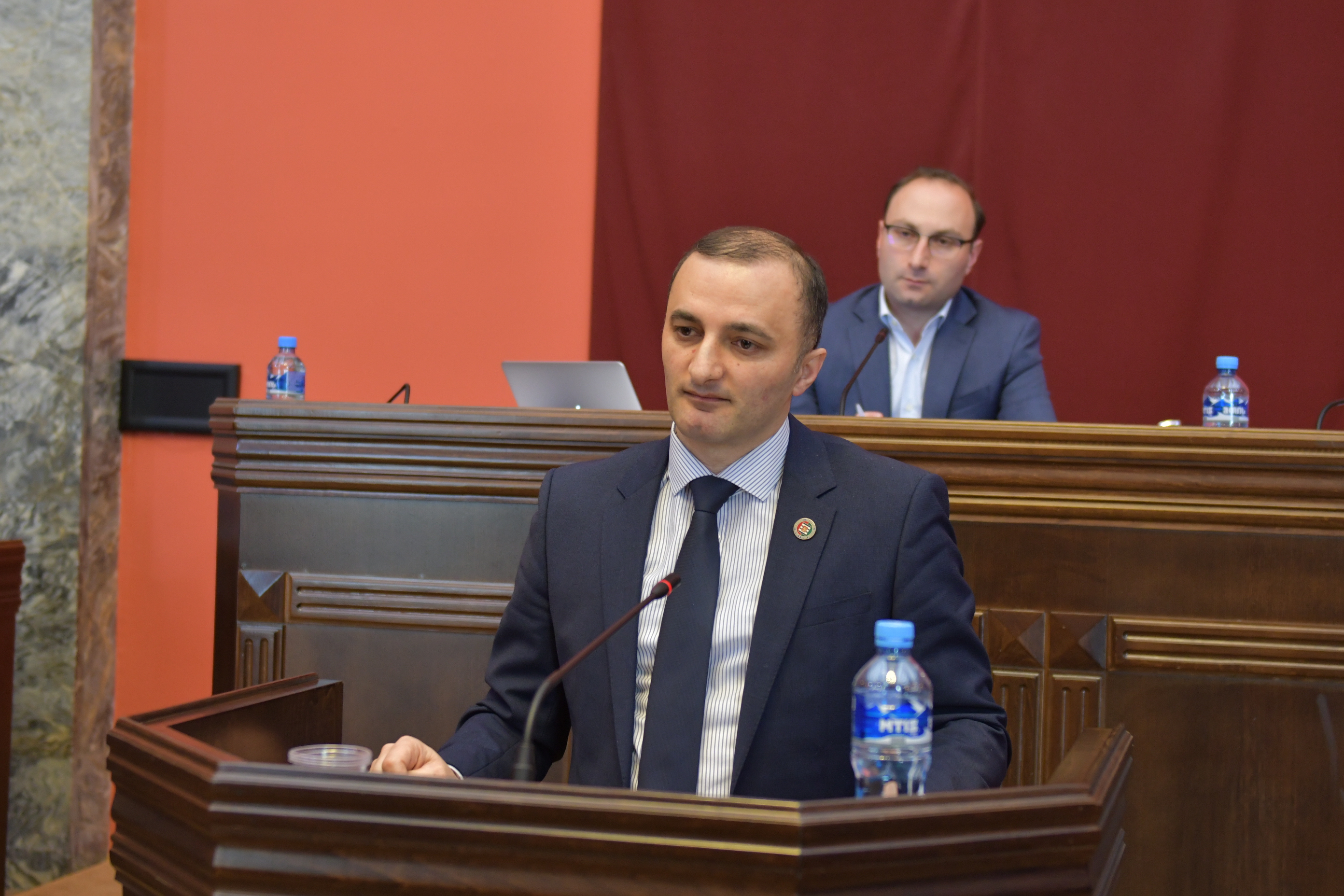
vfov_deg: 22.6
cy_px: 448
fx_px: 2240
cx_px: 672
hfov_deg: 33.4
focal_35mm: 60
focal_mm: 40
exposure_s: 1/160
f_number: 2.8
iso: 1250
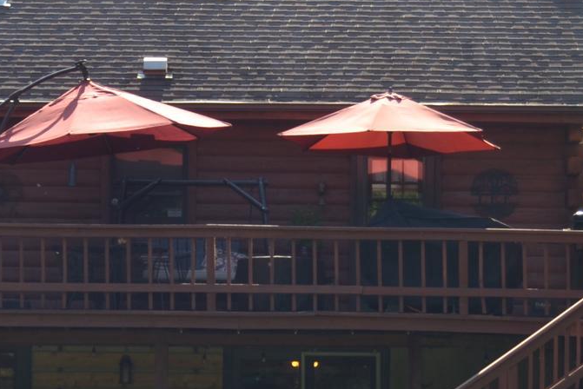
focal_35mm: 183
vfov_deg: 7.5
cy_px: 205
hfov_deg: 11.2
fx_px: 2965
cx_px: 64
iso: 100
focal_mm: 40
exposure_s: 1/200
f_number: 5
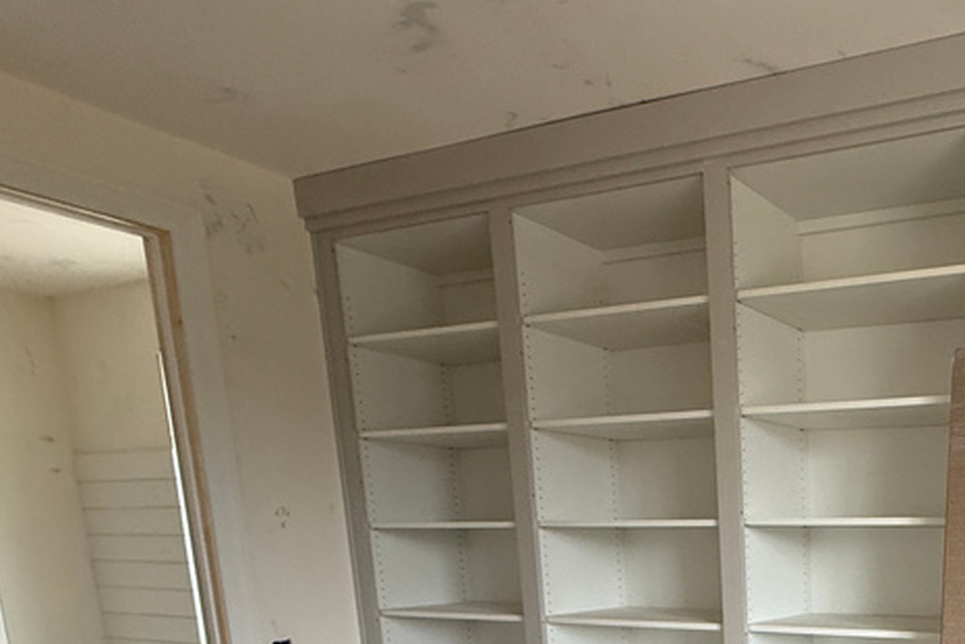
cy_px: 694
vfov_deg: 35.6
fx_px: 858
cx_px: 936
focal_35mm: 32
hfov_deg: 49.4
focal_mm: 2.22
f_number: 2.2
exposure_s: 1/99
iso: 320
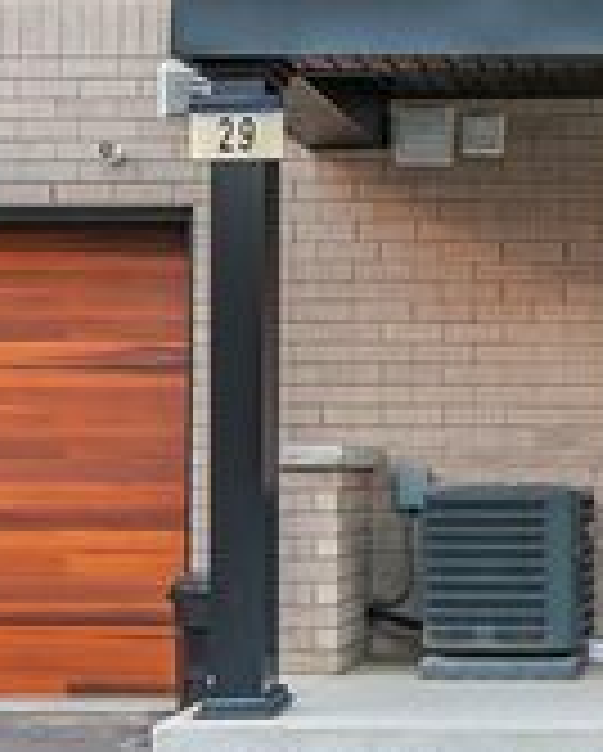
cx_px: 706
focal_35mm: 84
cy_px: 414
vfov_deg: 22.7
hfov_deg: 17.5
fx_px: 1870
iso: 100
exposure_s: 1/10
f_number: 8
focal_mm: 20
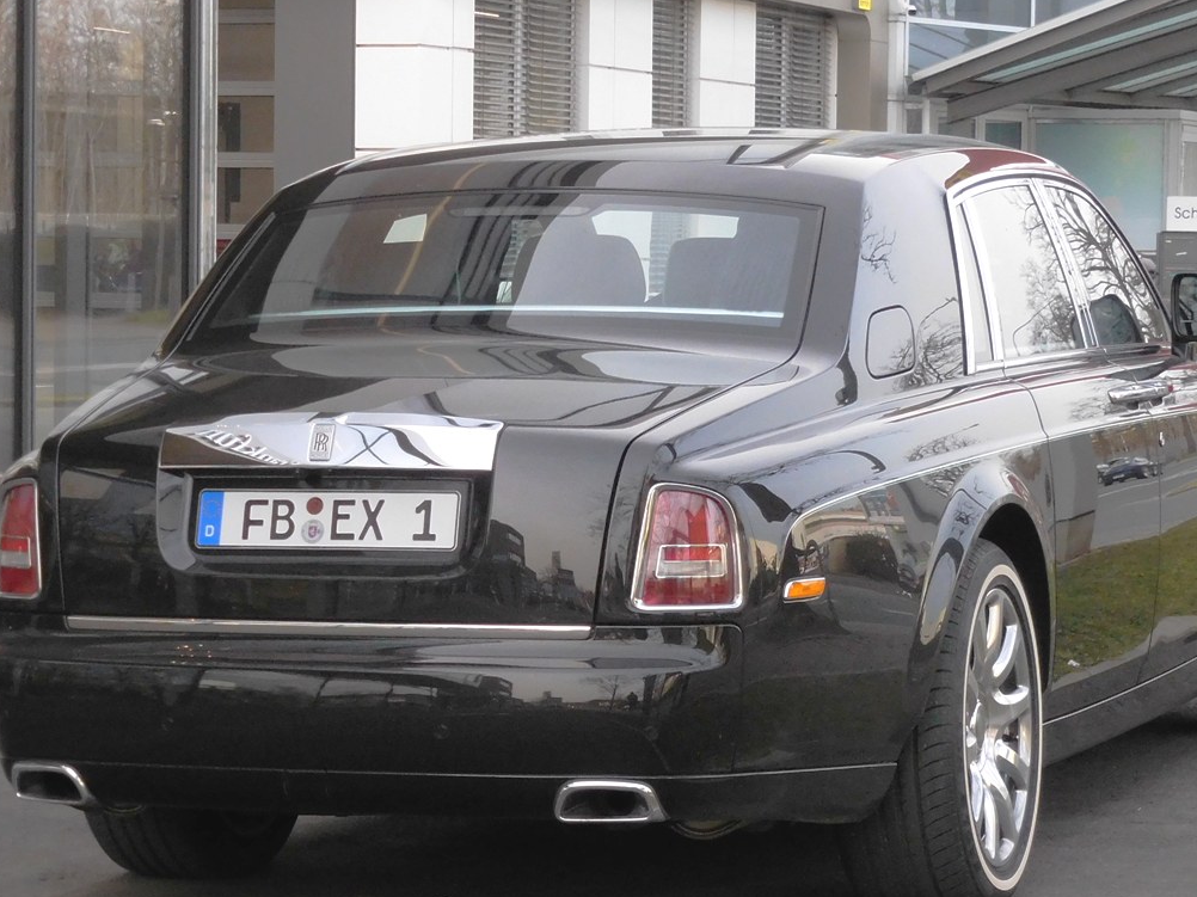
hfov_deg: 16.0
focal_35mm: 123
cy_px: 514
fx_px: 4252
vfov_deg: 12.0
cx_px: 643
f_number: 4.9
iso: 400
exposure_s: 1/200
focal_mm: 14.5
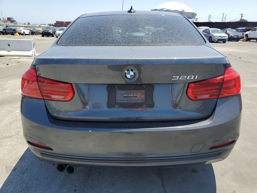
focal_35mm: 26
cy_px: 96
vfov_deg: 53.1
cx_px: 128
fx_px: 193
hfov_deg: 67.3
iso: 50
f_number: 1.5
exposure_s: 1/2000
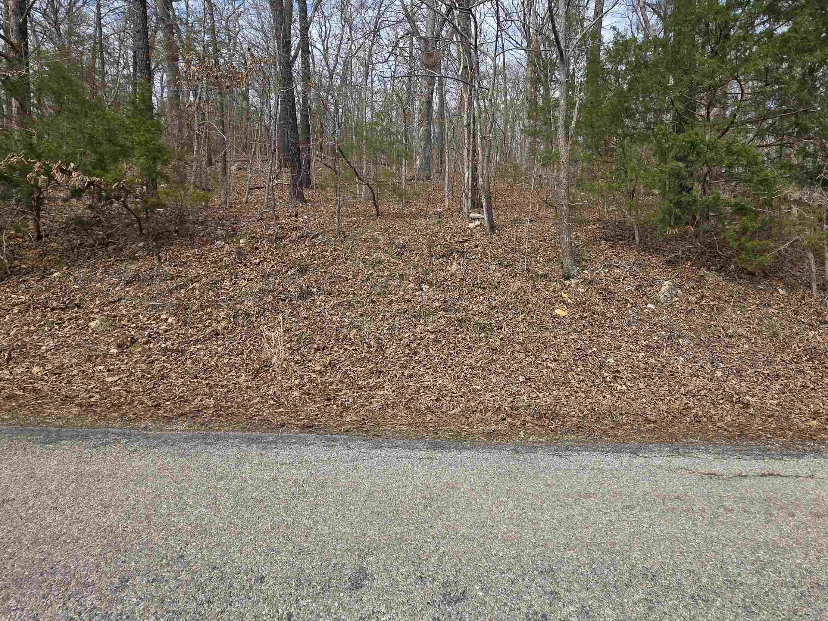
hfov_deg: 87.1
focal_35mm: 18
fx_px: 431
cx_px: 478
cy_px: 225
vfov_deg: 70.2
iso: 40
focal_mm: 2.2
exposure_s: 1/1022
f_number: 1.9
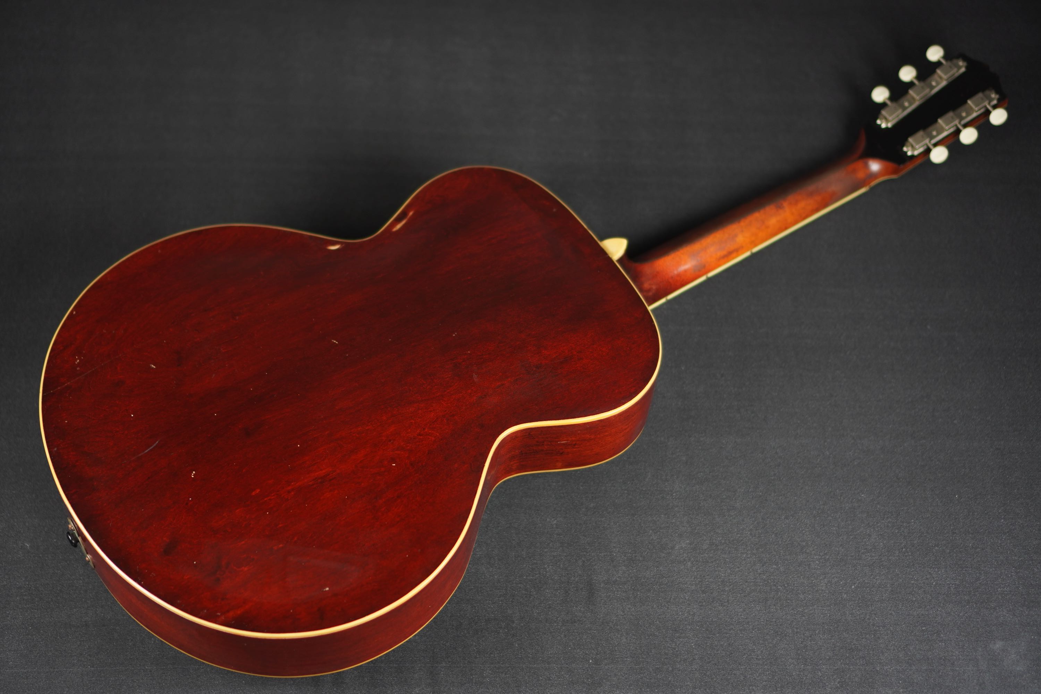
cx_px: 520
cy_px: 347
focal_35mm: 52
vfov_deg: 25.8
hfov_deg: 37.9
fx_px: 1518
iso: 100
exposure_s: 1/80
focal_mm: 35
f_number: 1.8
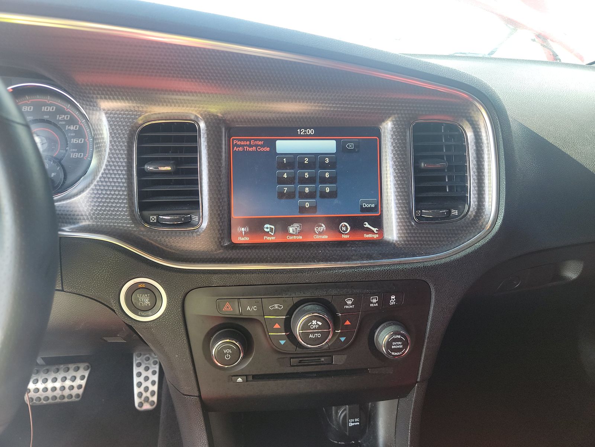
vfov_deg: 56.8
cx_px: 298
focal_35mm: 24
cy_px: 224
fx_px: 413
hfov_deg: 71.6
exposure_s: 1/59
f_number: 1.8
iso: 84
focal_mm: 6.7
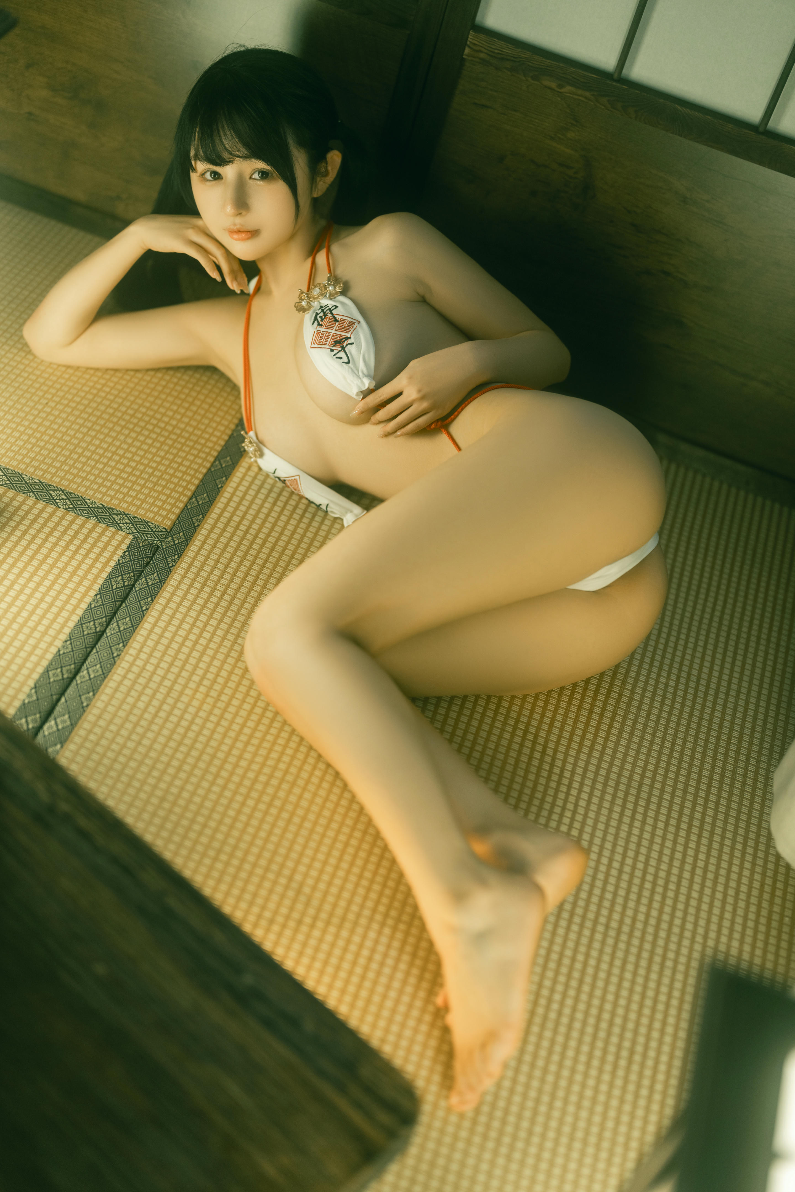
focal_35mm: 50
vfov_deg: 39.6
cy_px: 596
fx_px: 1656
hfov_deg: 27.0
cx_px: 398
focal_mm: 50
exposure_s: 1/40
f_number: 1.4
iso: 250
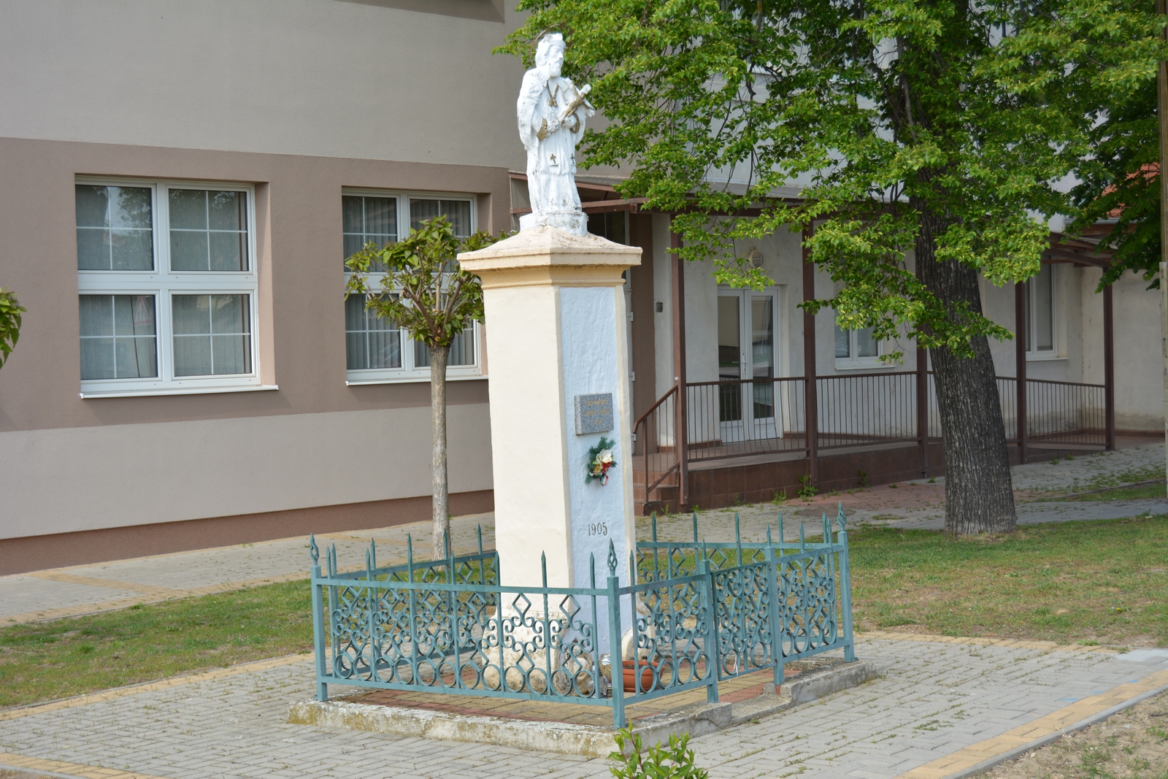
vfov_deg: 22.6
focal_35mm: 60
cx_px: 584
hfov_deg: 33.4
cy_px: 390
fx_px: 1947
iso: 100
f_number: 7.1
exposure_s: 1/200
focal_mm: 40
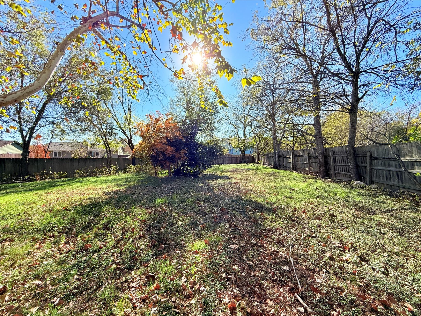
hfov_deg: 102.1
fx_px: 170
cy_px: 158
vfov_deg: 85.7
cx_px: 210
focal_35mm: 14
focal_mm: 2.22
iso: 64
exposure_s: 1/1125
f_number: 2.2
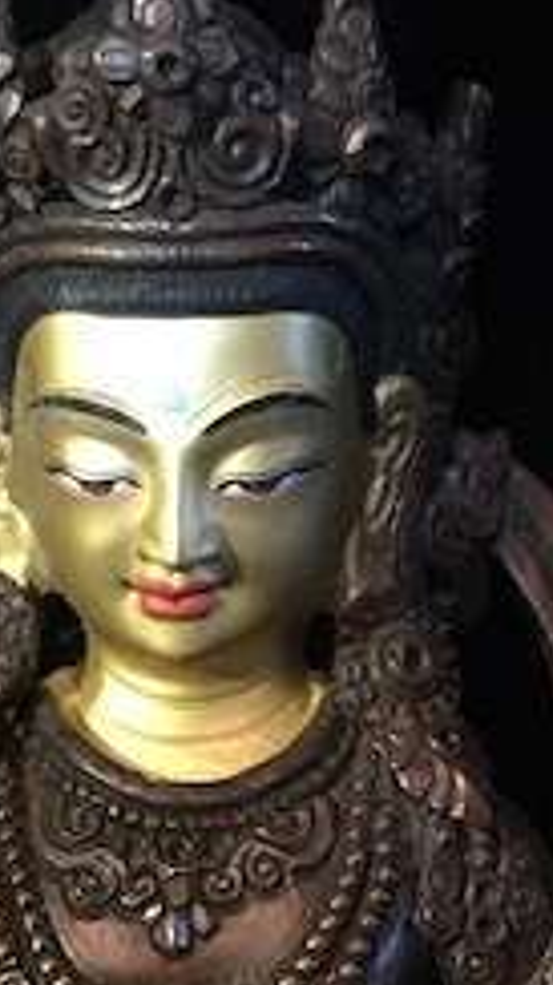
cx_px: 303
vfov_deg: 25.2
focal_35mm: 83
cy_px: 763
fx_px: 2167
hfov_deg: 14.5
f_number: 2.2
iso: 500
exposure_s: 1/17
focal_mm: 4.15
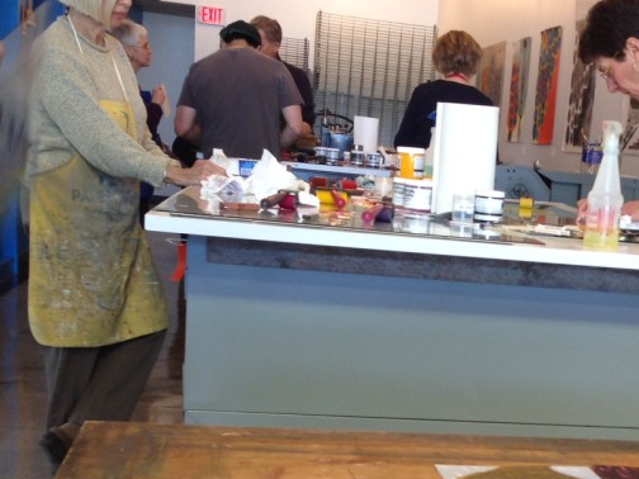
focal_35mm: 67
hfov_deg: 28.0
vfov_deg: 21.6
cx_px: 567
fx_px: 1237
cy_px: 395
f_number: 2.4
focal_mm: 4.12
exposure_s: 1/20
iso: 64
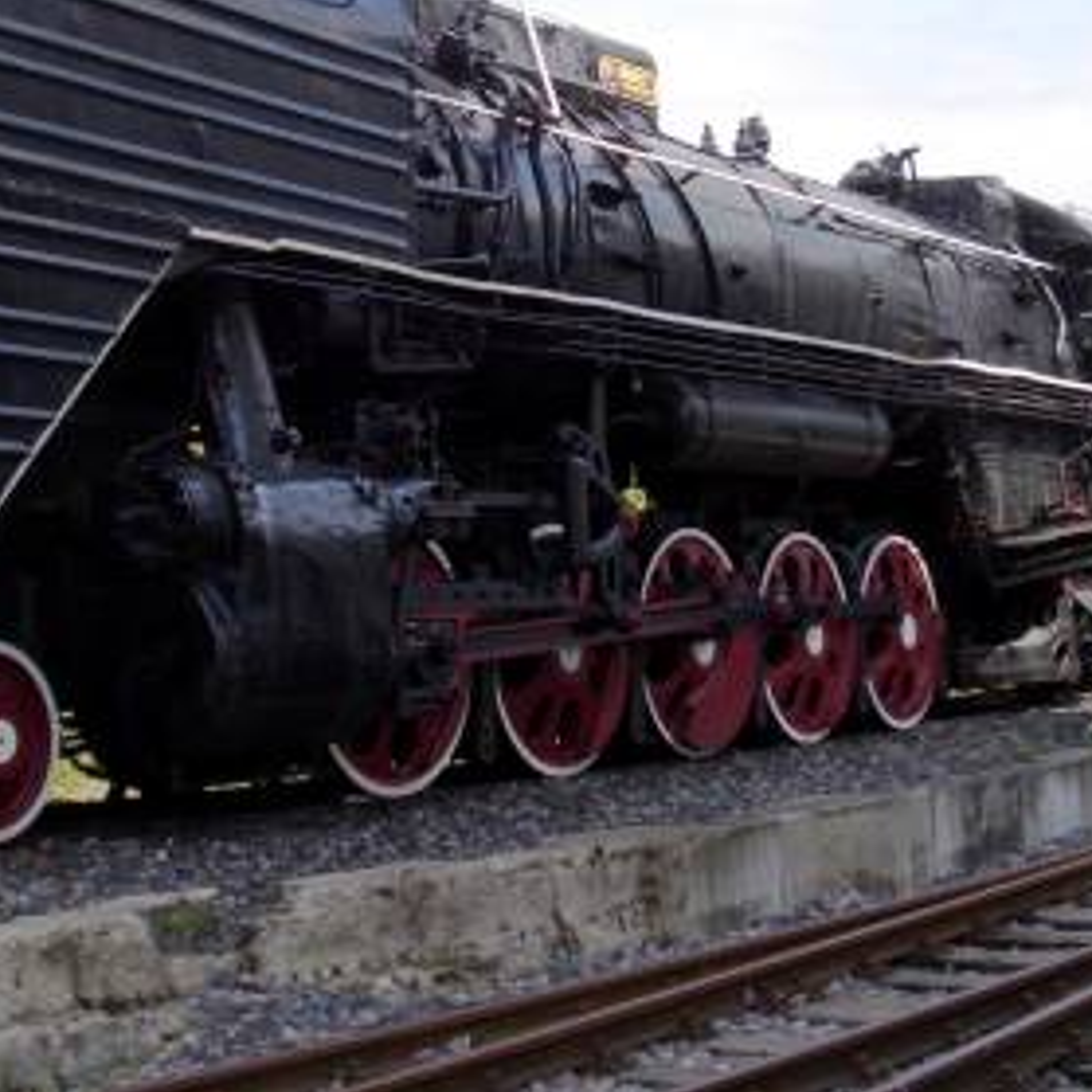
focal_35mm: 63
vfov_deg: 26.9
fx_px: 2248
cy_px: 262
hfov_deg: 27.2
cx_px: 376
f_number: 4.3
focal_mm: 5.8
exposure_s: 1/250
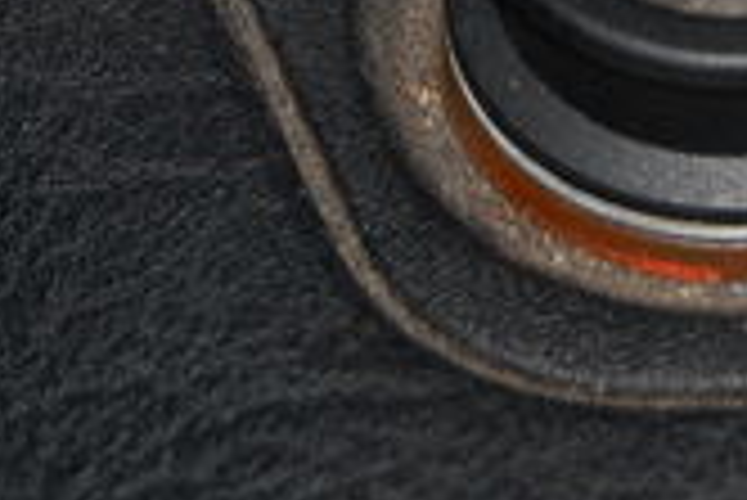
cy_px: -117
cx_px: 756
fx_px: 6603
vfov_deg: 4.3
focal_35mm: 318
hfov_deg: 6.5
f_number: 5.6
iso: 400
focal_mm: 55
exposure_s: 1/60
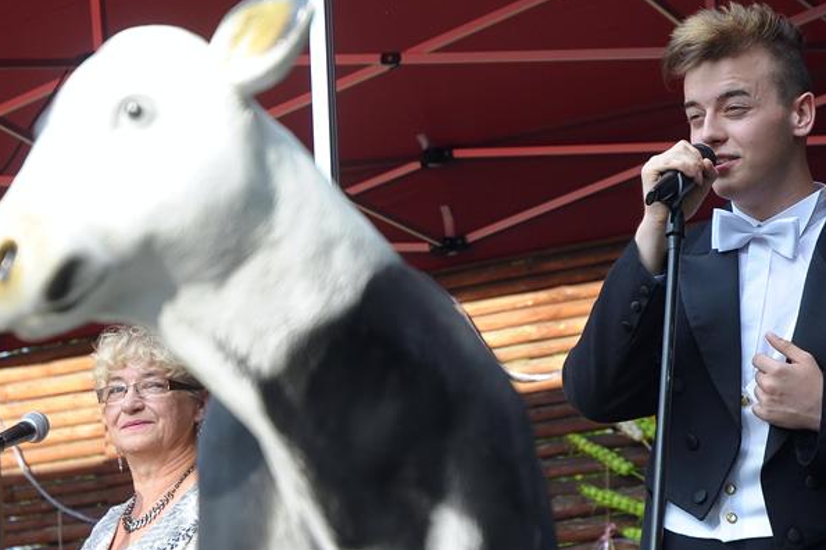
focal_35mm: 150
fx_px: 3440
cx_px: 465
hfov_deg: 13.7
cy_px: 251
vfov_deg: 9.1
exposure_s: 1/500
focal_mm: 70
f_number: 5.6
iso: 640
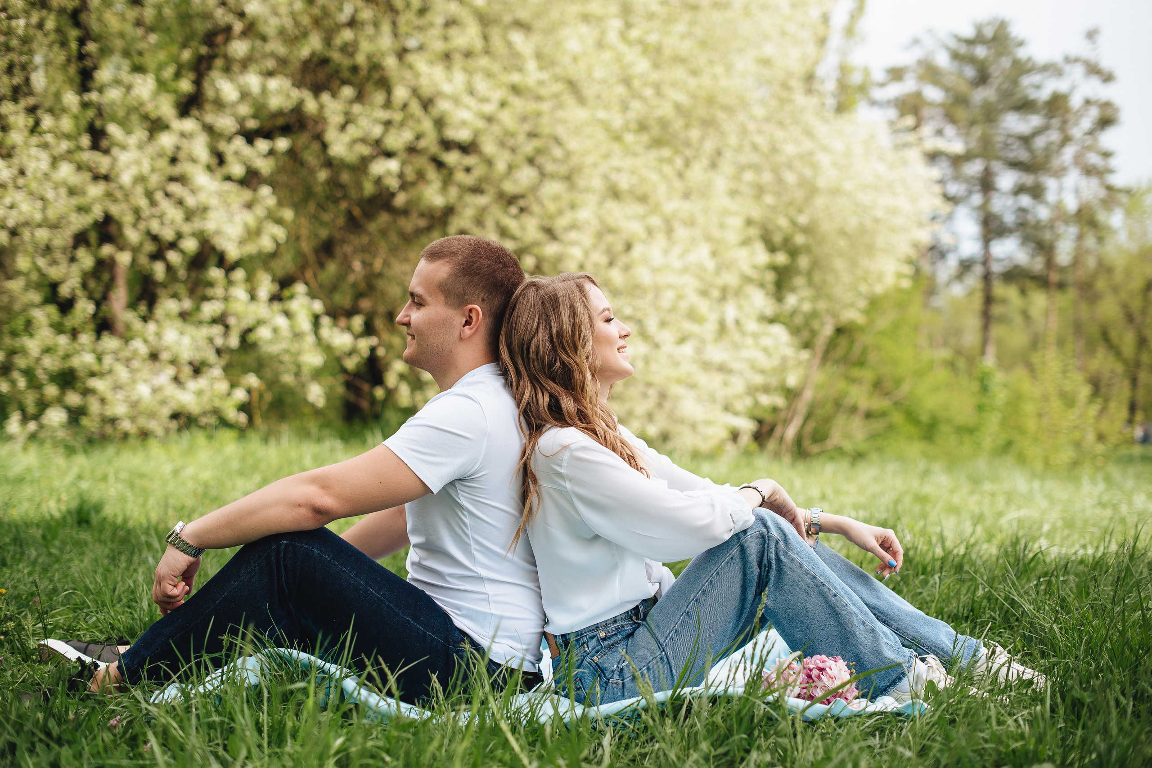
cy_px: 384
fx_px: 1600
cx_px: 576
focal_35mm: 50
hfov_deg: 39.6
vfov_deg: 27.0
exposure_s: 1/1000
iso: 125
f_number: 2.5
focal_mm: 50
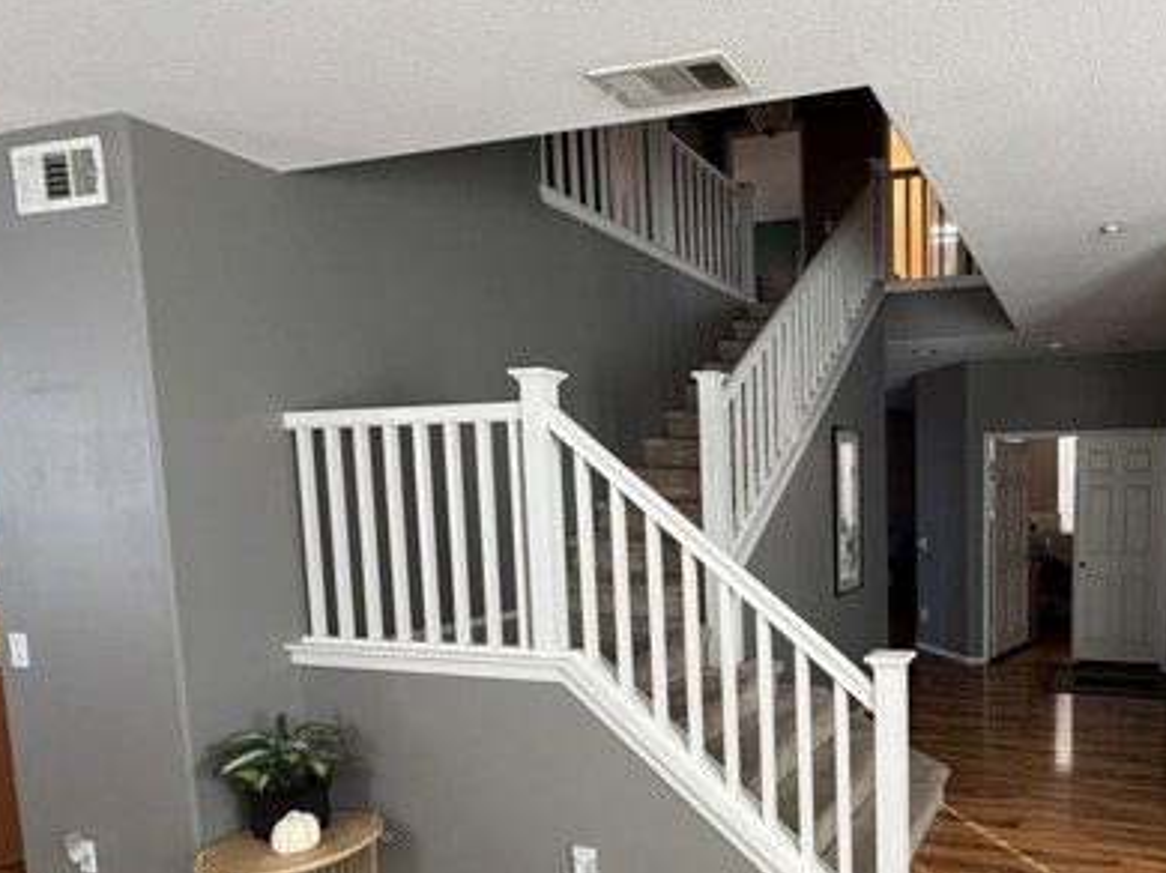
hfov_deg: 67.8
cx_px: 912
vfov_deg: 57.9
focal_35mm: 23
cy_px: 562
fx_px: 774
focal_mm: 2.22
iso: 160
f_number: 2.2
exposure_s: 1/121
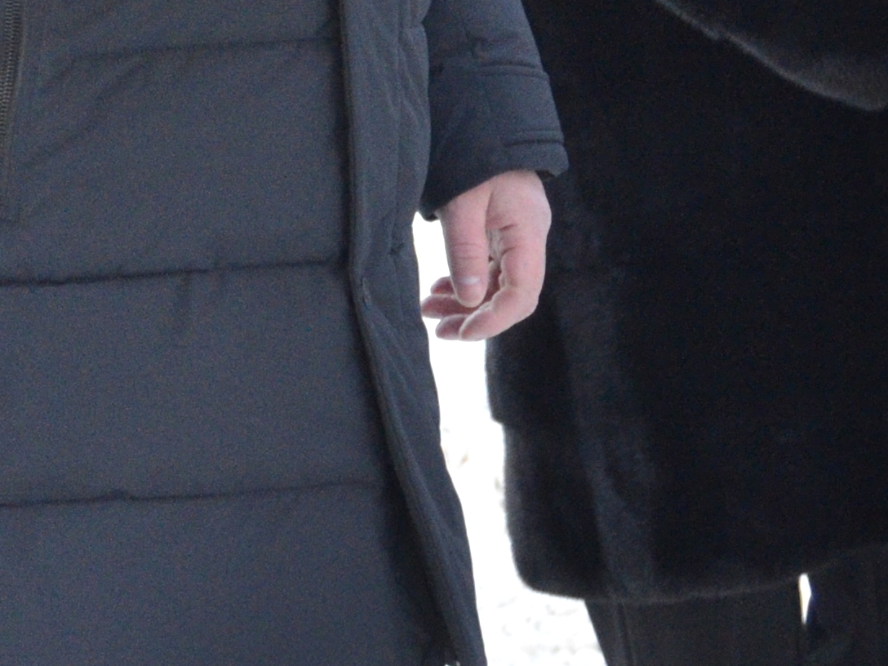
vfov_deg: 8.5
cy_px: -267
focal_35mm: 171
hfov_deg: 11.5
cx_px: 69
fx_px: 4387
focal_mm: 28
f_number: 4
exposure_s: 1/500
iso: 2000
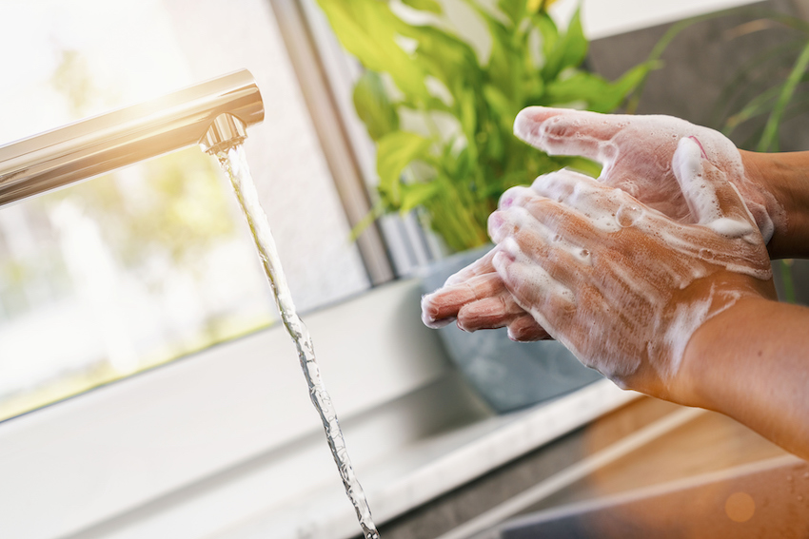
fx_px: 1596
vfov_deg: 19.2
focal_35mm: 71
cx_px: 404
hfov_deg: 28.4
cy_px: 270
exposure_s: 1/100
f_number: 6.3
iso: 100
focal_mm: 71
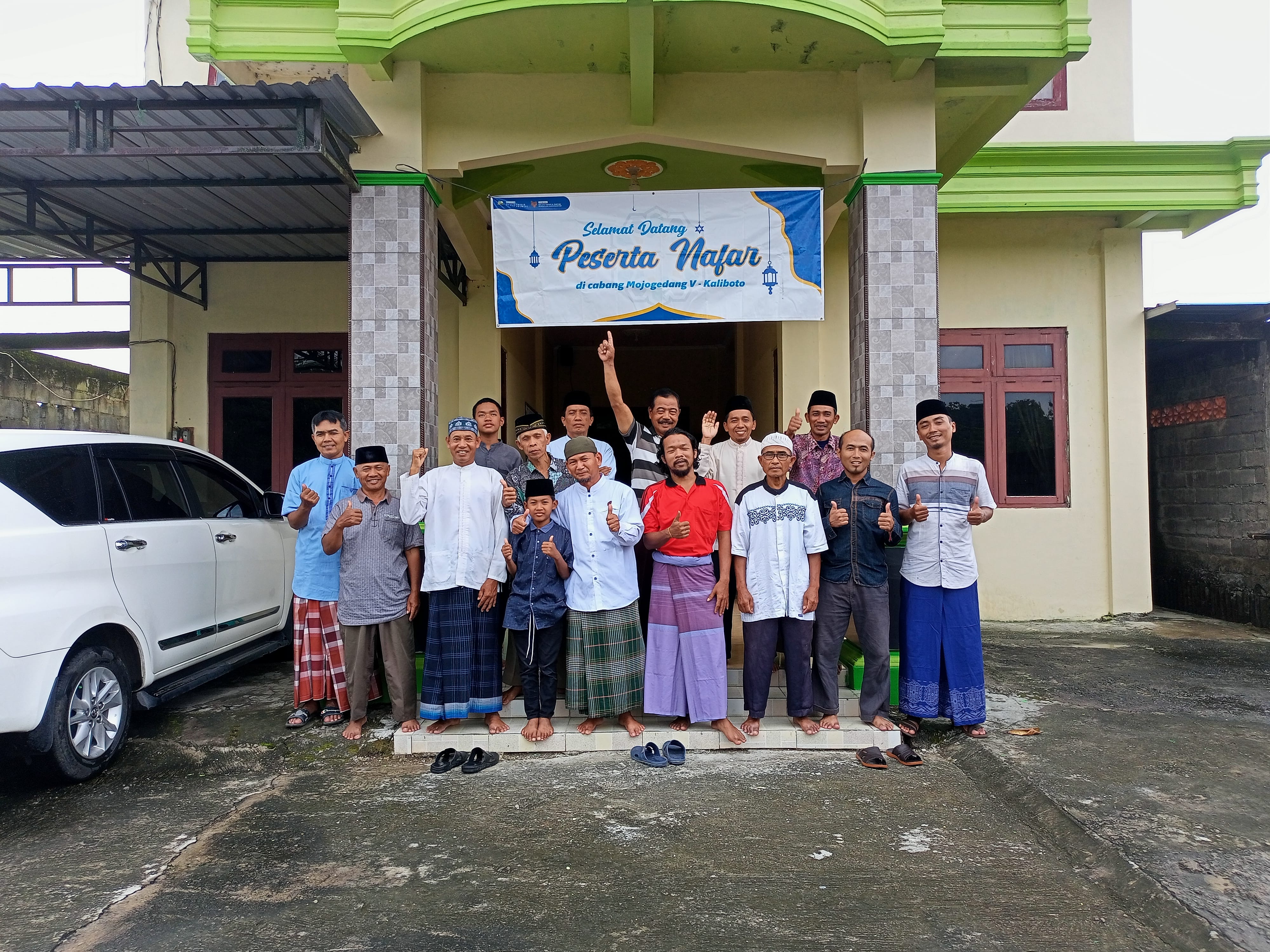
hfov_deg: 63.4
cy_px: 476
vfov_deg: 49.7
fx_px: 1027
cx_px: 635
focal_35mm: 28
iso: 112
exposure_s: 1/211
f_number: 1.8
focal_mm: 4.69
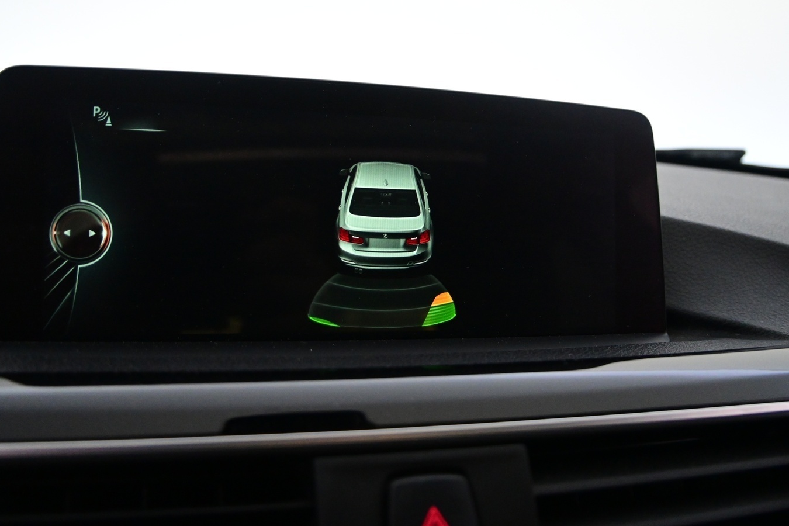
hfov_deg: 22.6
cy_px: 228
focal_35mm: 90
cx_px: 385
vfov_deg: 15.2
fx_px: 1972
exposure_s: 1/80
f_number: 6.3
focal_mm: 50
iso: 3200
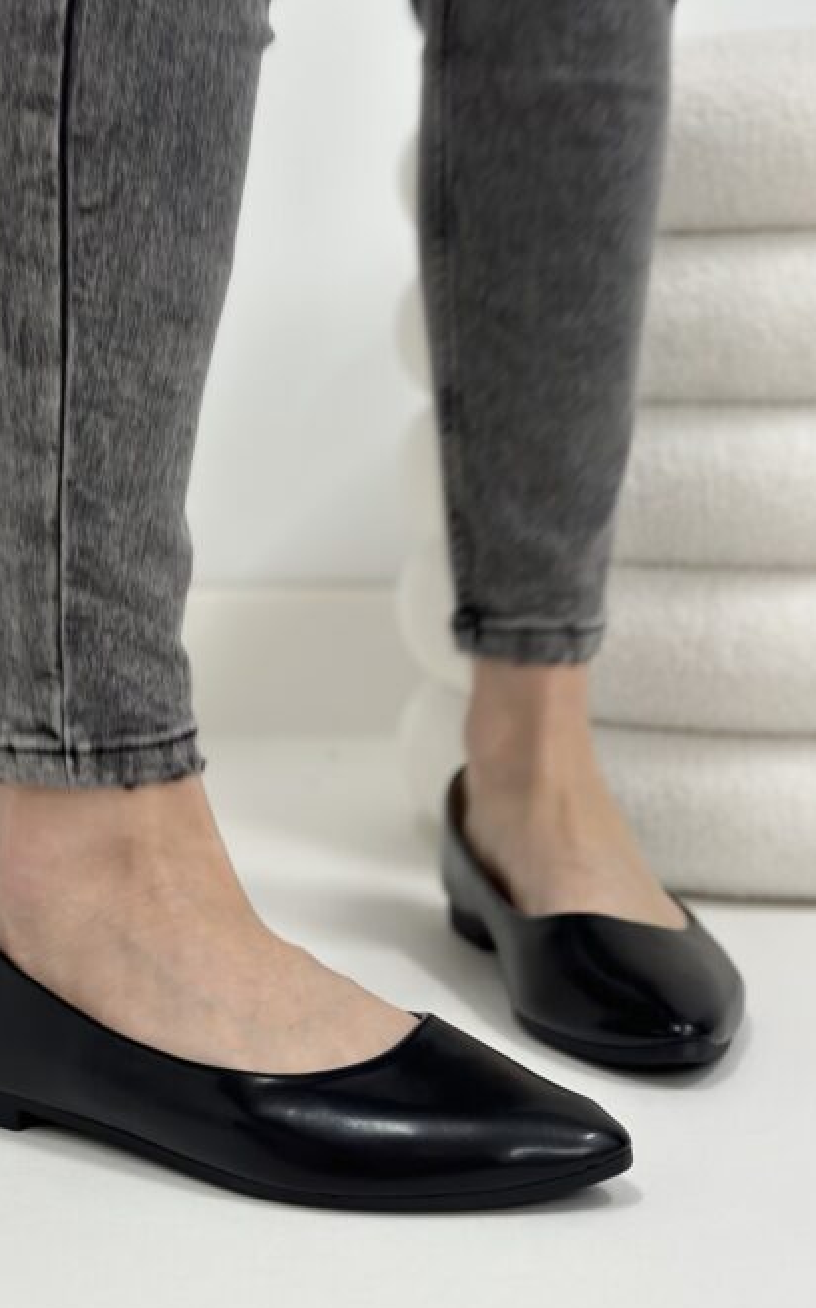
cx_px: 356
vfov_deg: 33.0
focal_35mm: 62
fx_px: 2208
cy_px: 603
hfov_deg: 20.9
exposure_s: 1/100
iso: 160
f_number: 1.78
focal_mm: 6.86
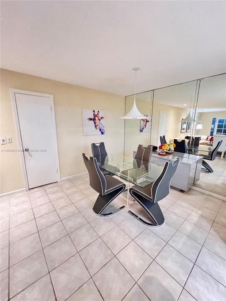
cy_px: 150
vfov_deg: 106.2
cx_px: 113
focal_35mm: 13
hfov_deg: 89.9
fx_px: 113
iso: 800
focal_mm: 1.57
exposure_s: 1/40
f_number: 1.8
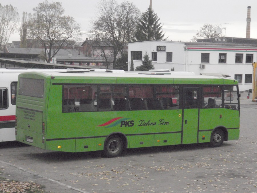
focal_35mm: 70
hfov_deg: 27.8
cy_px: 96
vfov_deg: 21.0
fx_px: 520
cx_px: 128
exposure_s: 1/500
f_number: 4.9
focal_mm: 12.5
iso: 800
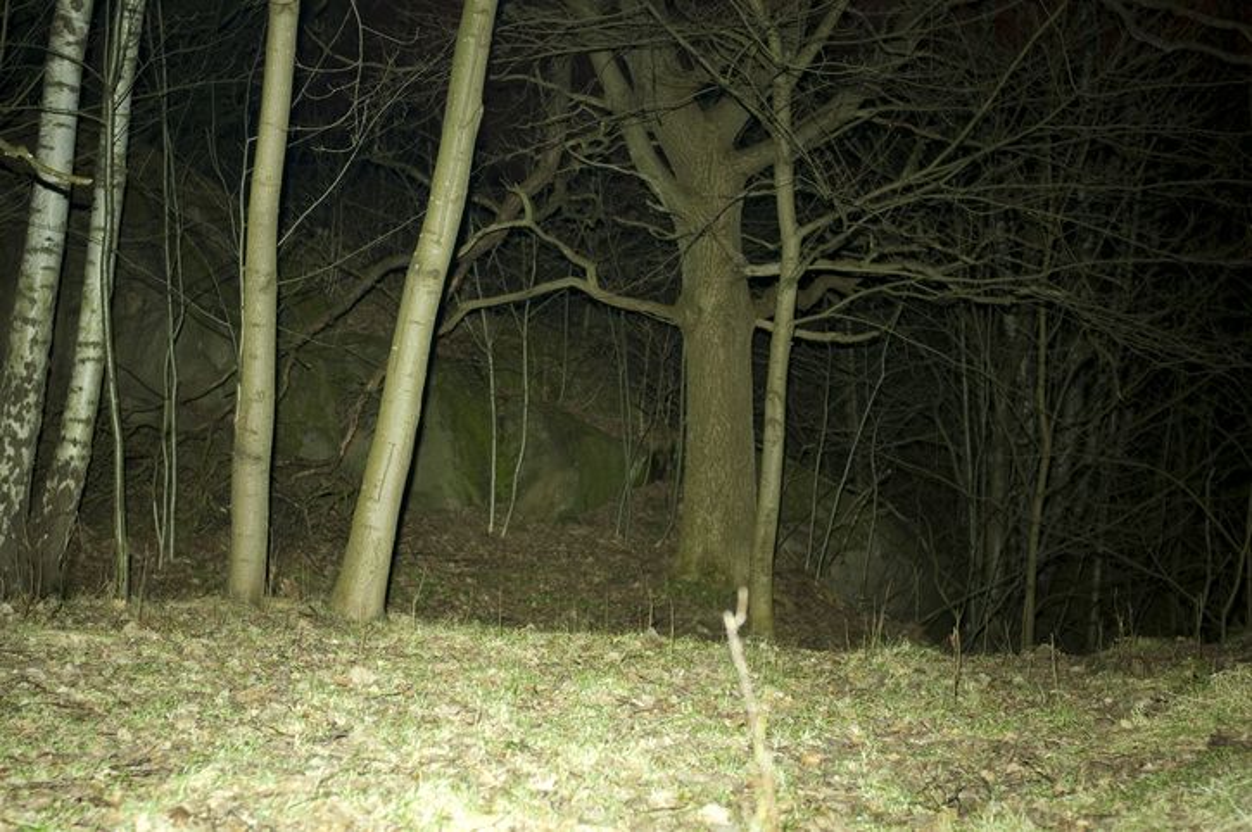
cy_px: 416
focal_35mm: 75
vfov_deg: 18.1
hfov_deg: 27.0
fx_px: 2606
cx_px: 626
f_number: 4
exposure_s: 6
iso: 100
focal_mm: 50
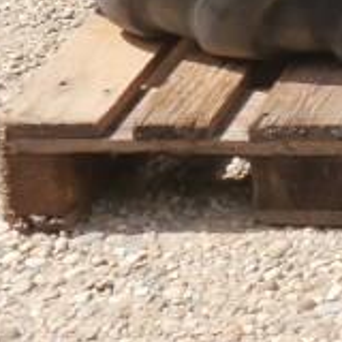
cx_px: 964
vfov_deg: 8.0
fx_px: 2280
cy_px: -470
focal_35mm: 204
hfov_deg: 7.7
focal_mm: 18
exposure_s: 1/250
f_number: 7.1
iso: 160
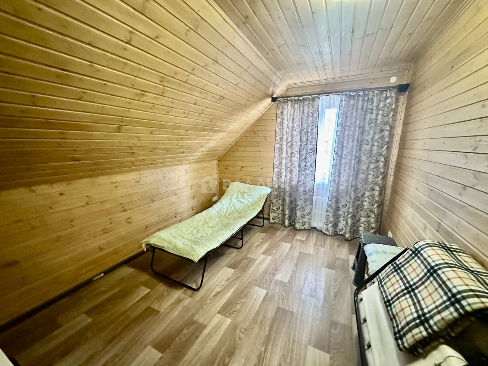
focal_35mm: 14
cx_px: 244
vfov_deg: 85.7
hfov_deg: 102.1
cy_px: 183
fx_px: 197
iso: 1000
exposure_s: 1/60
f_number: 2.2
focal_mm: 2.22
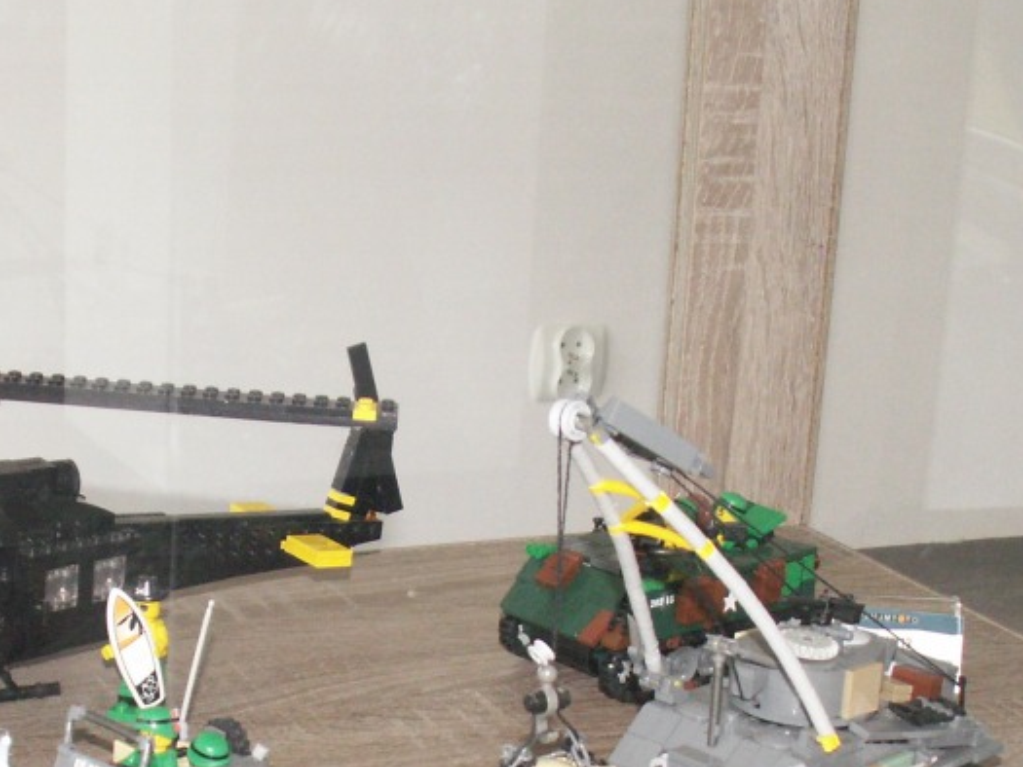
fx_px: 2365
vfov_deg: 18.2
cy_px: 679
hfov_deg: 24.2
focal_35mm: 80
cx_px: 292
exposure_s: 1/125
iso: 160
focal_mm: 5.86
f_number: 2.8
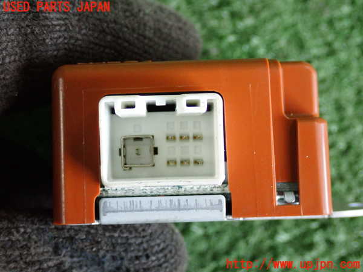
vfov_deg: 21.9
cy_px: 136
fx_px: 703
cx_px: 182
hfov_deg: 29.0
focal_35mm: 67
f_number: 3.8
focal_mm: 11.88
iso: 1000
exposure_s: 1/125
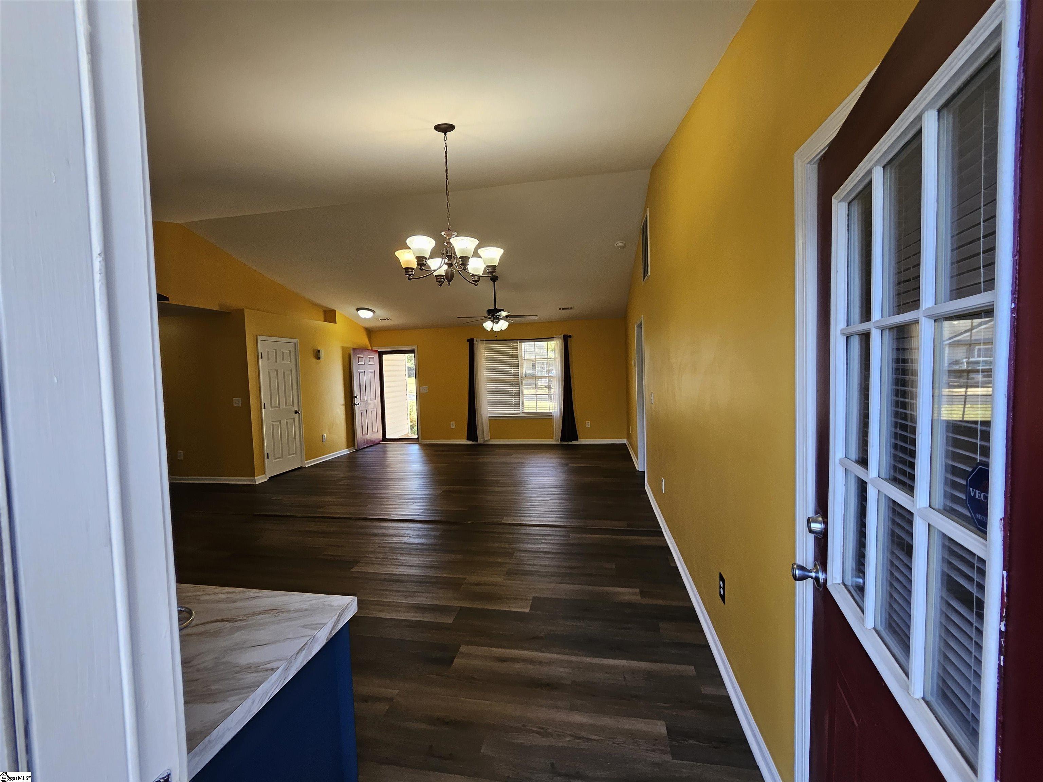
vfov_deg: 89.9
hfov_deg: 106.2
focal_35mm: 13
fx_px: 392
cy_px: 391
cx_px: 522
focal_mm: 1.7
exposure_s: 1/60
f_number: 2.2
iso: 64
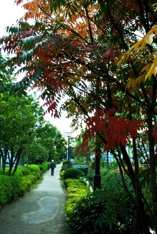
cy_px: 117
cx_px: 78
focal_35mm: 40
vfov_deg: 48.4
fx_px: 261
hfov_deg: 33.5
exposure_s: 1/200
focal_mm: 15.1
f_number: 4.2
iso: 100
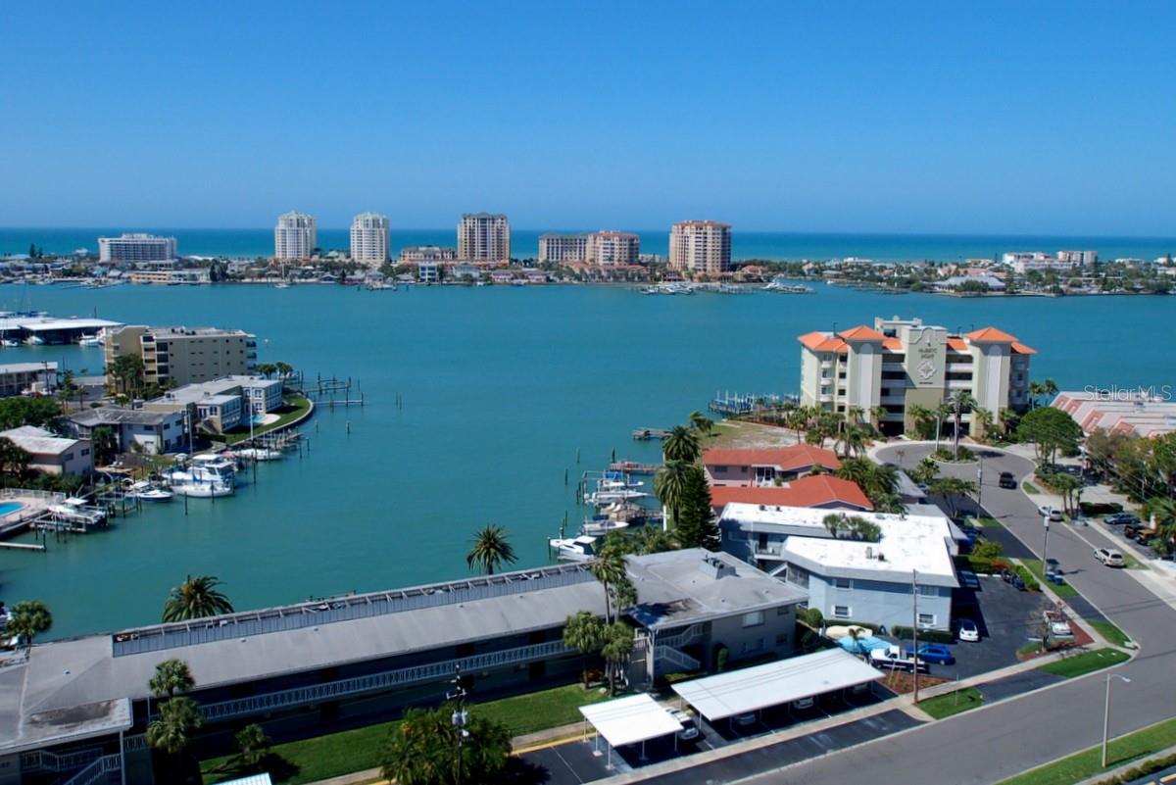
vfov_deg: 48.0
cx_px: 588
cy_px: 392
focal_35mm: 27
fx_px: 882
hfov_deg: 67.4
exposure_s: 1/500
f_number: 11
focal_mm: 18
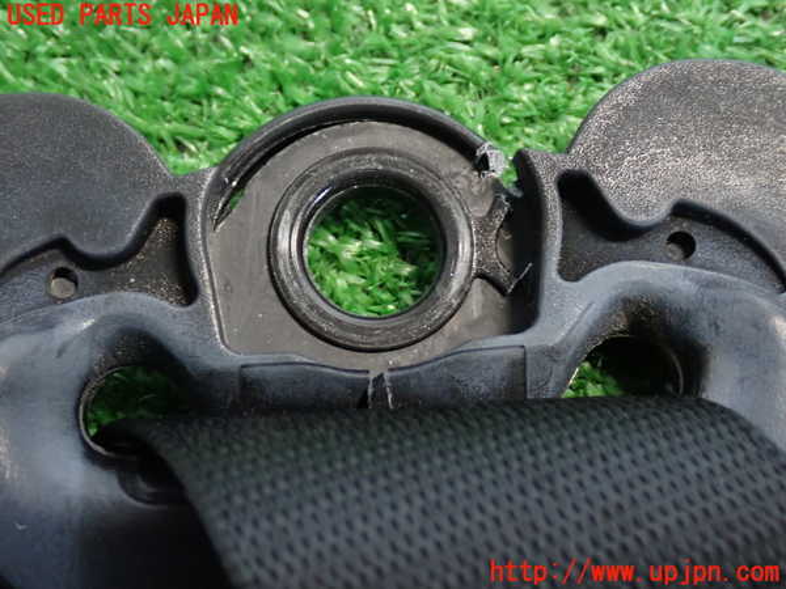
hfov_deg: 38.2
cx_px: 393
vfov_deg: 29.1
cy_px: 294
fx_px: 1135
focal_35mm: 50
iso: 1000
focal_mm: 9.01
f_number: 3.2
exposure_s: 1/13
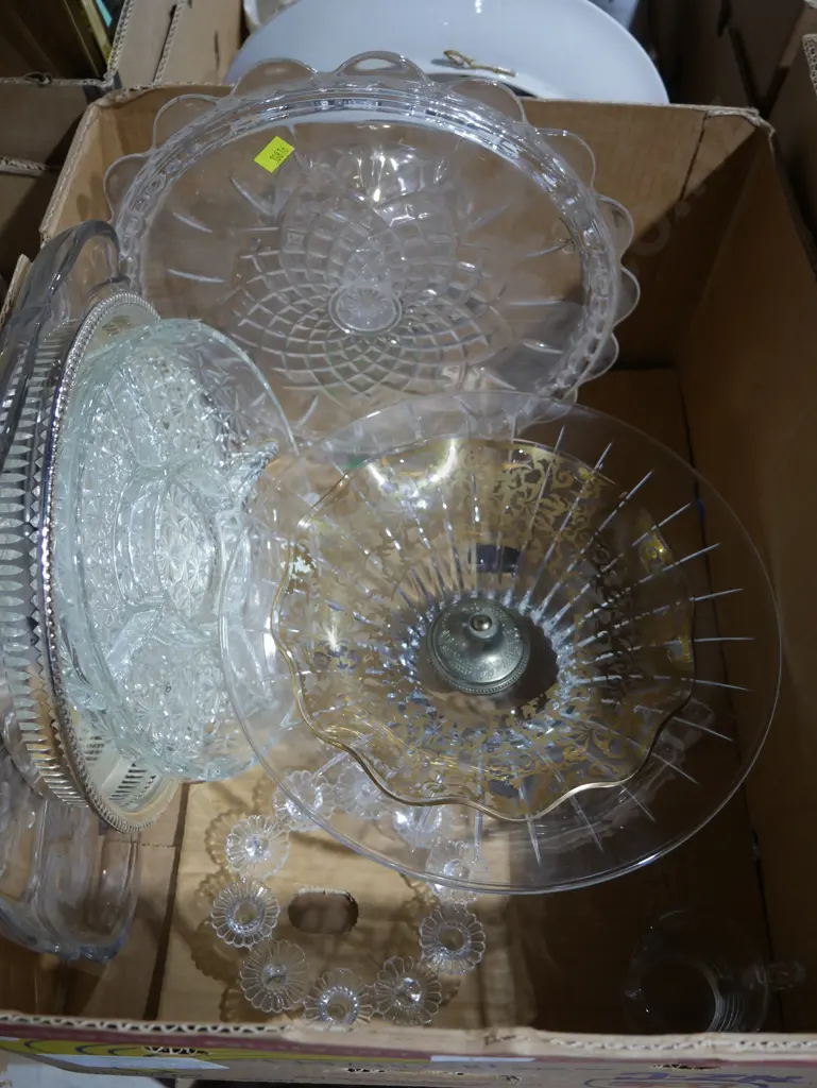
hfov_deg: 44.2
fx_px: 1006
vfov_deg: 56.8
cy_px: 544
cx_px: 408
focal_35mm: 32
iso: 320
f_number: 3.6
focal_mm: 16
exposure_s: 1/60
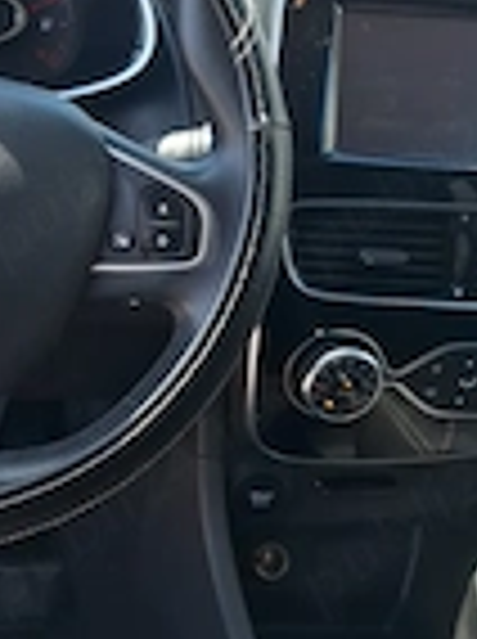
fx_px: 1198
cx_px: -27
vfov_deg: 29.7
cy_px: 230
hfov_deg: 21.5
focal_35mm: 65
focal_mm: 5.54
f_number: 1.8
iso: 40
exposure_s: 1/382
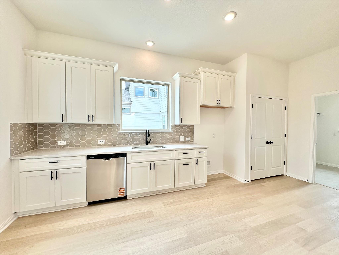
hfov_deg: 102.1
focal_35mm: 14
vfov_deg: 85.7
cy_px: 128
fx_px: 137
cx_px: 170
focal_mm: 2.22
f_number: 2.2
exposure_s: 1/224
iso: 40
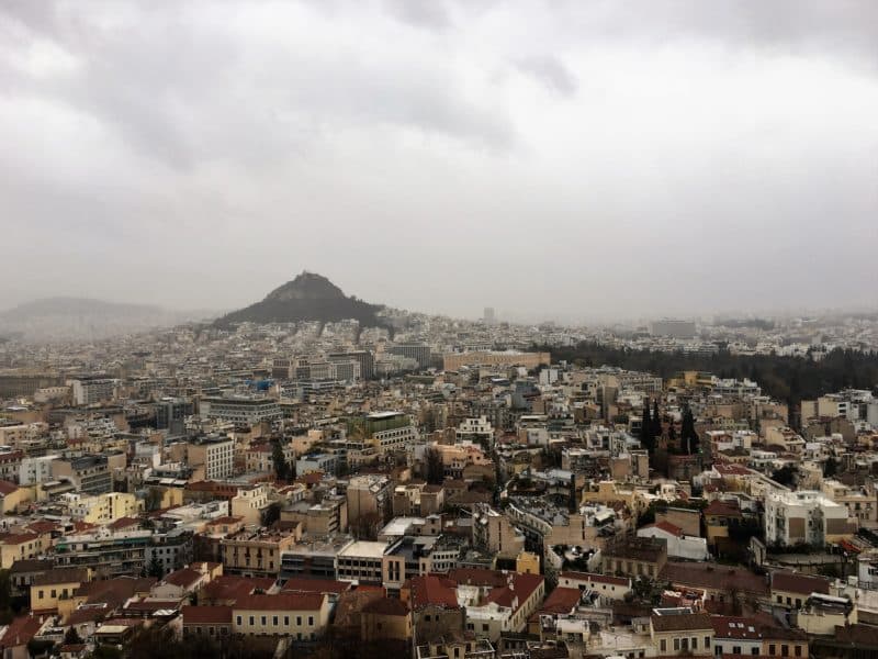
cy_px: 330
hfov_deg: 61.7
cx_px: 439
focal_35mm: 29
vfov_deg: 48.2
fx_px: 736
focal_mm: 4.15
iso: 25
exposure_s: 1/209
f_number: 2.2
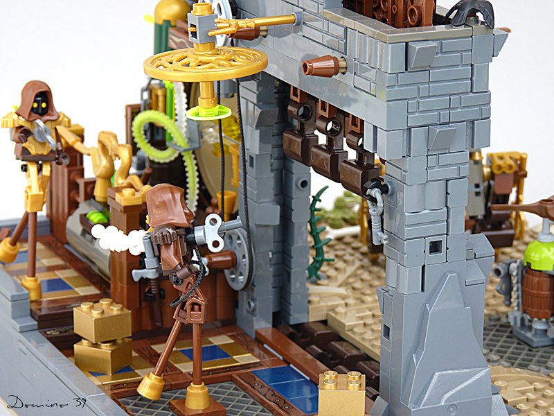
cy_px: 208
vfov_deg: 10.4
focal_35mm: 142
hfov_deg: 13.9
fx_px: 2273
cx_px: 277
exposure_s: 1/80
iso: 80
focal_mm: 25.2
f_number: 3.6
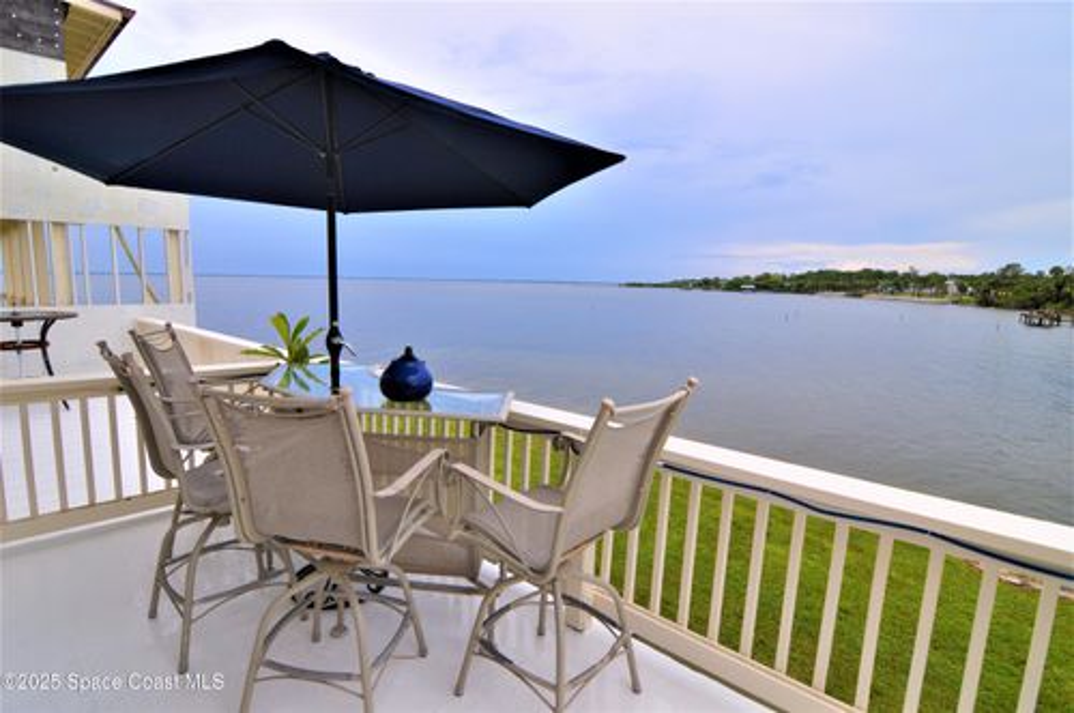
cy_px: 356
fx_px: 492
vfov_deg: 71.9
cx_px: 537
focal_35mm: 16
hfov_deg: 95.1
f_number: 7.1
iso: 100
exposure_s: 1/200
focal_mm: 11
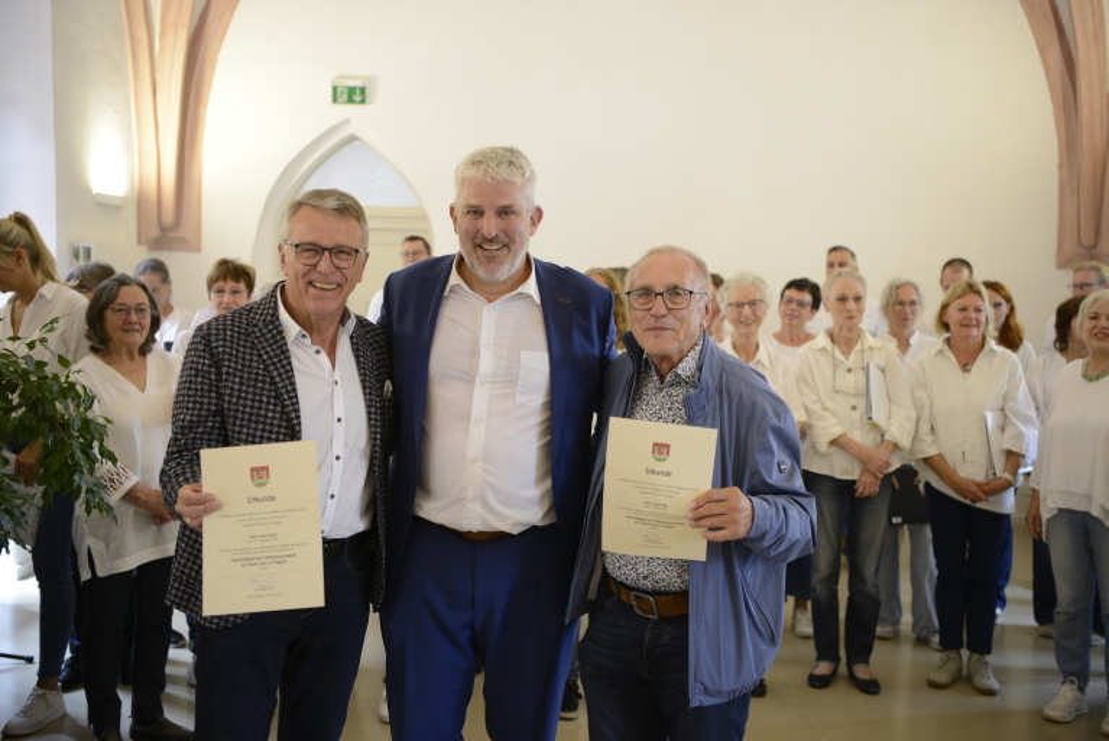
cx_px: 554
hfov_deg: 46.4
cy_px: 370
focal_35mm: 42
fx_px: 1294
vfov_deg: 31.9
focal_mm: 42
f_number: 2.8
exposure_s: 1/50
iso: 720
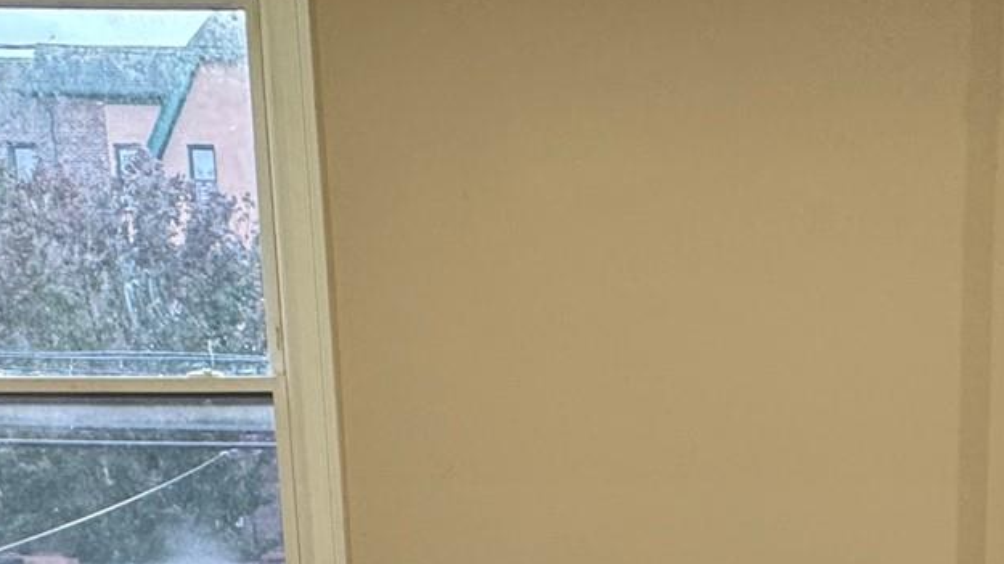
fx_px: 1331
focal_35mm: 50
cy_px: 723
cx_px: 777
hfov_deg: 40.0
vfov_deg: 21.7
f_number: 2.2
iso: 250
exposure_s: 1/60
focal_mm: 2.22
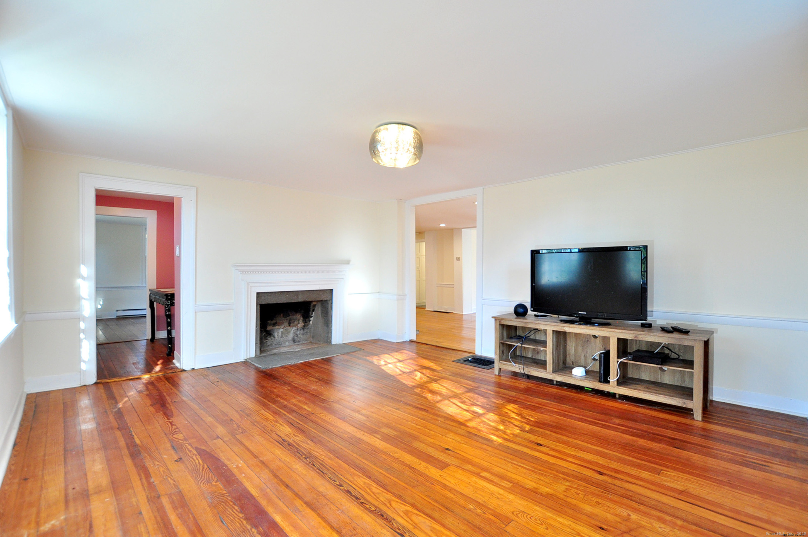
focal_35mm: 16
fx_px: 370
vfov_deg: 71.9
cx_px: 404
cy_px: 268
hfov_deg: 95.1
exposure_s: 1/50
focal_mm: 11
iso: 640
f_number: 4.5
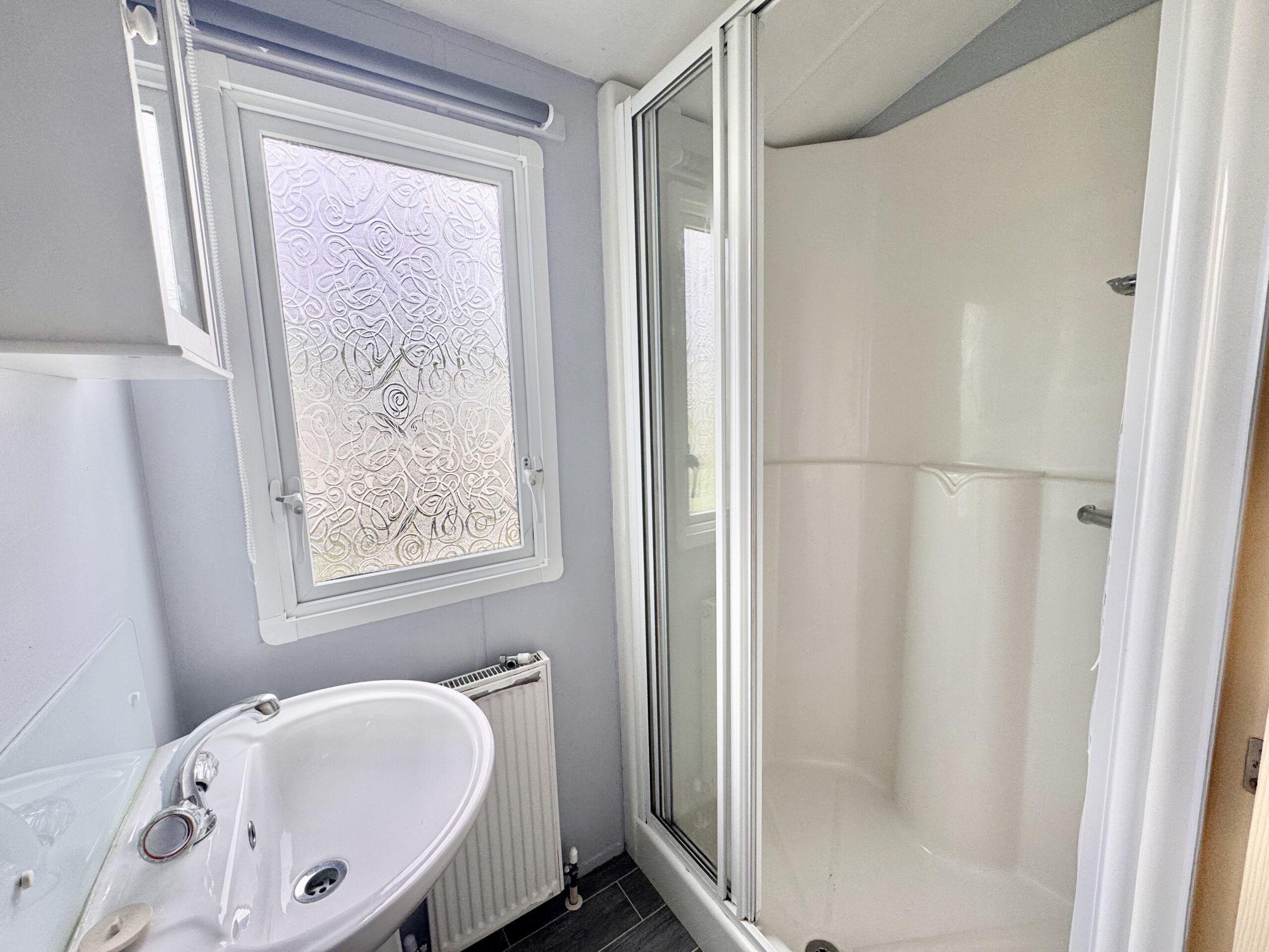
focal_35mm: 14
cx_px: 634
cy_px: 476
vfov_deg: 85.7
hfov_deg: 102.1
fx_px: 513
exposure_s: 1/99
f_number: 2.2
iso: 125
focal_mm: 2.22
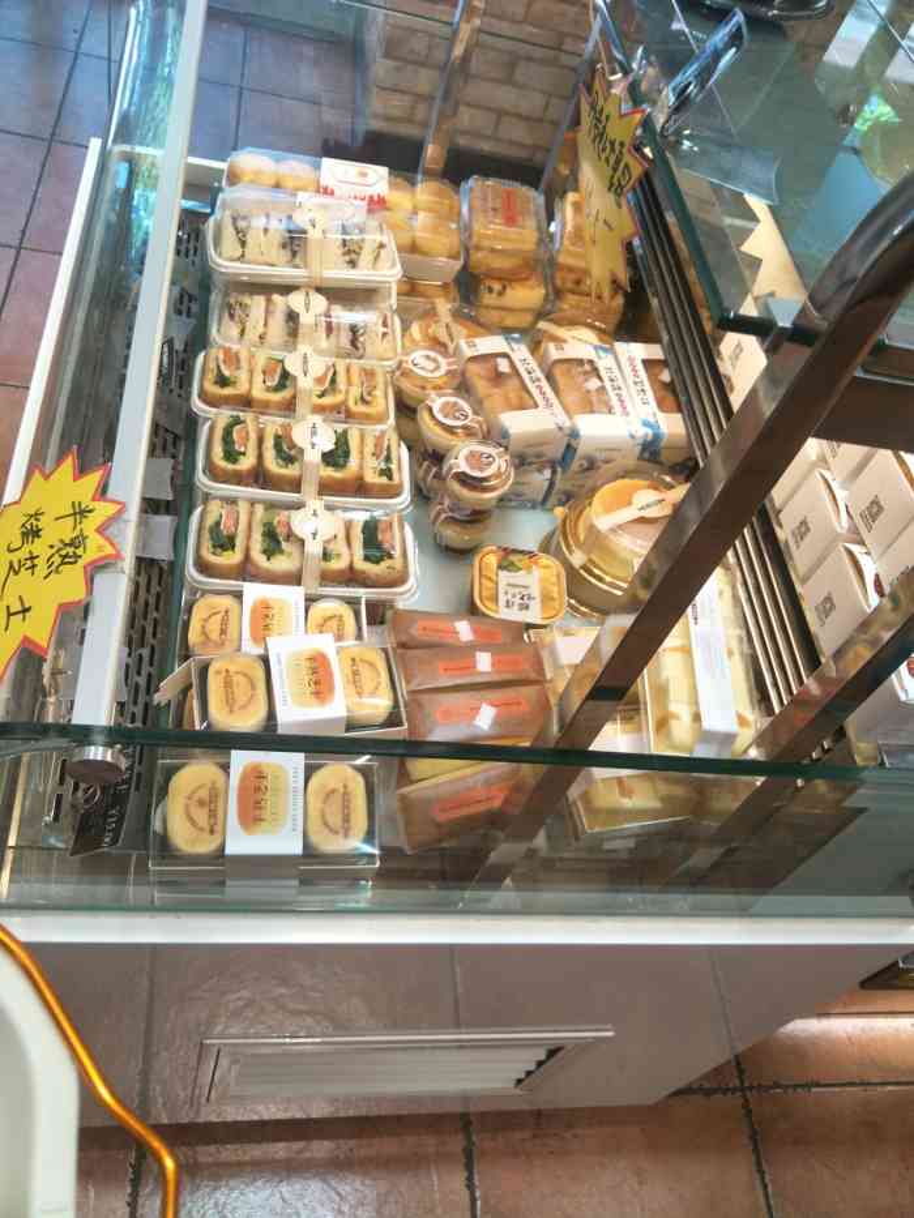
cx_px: 457
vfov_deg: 71.6
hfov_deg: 56.8
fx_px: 845
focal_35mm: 24
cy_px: 609
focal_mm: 4.1
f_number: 1.7
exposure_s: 1/50
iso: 47
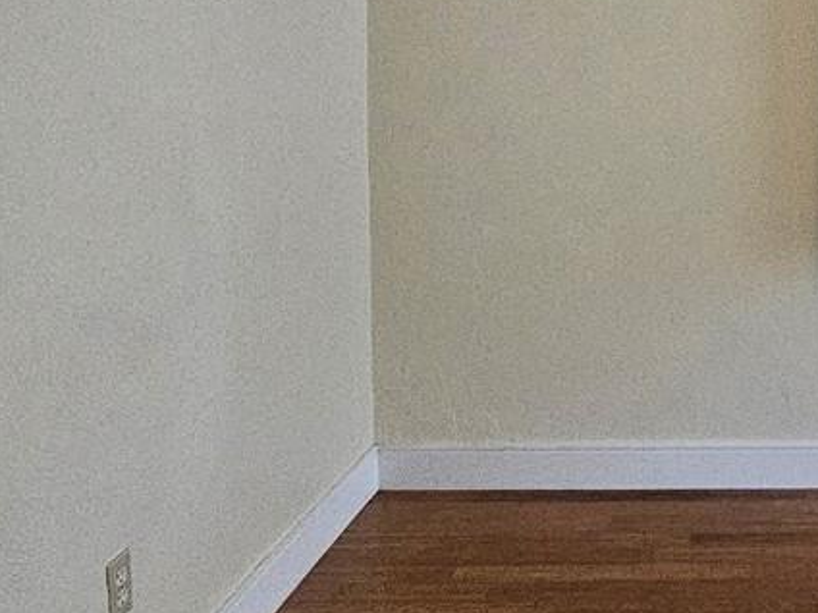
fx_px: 1158
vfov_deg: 28.9
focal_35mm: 49
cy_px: 112
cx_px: 859
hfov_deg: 34.6
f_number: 2.2
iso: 500
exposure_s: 1/100
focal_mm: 2.2
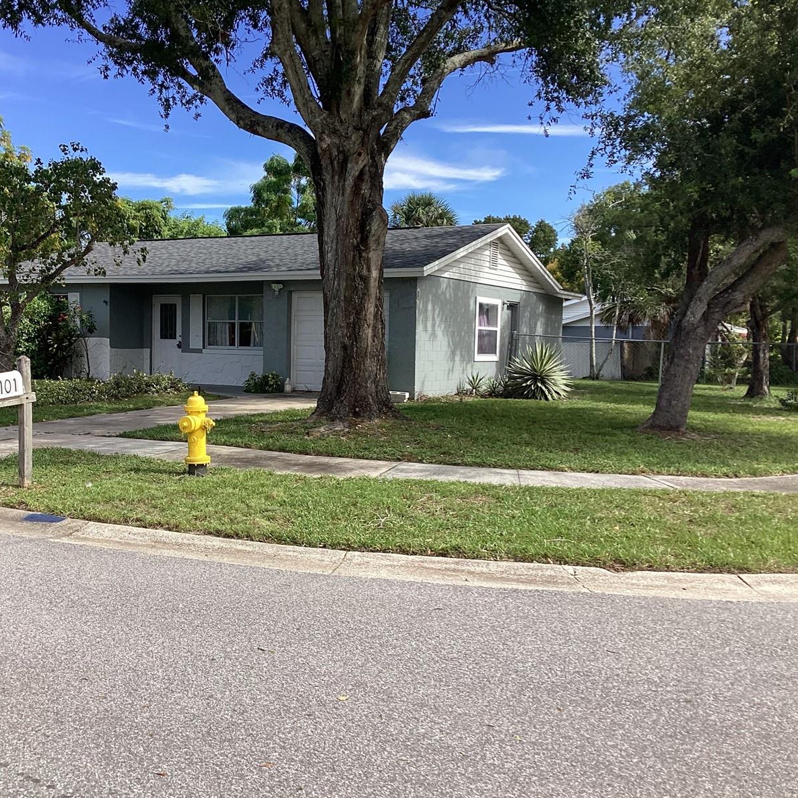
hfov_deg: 44.6
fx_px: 965
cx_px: 310
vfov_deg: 44.9
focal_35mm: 37
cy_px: 397
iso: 25
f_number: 2.4
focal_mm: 3.3
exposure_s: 1/895
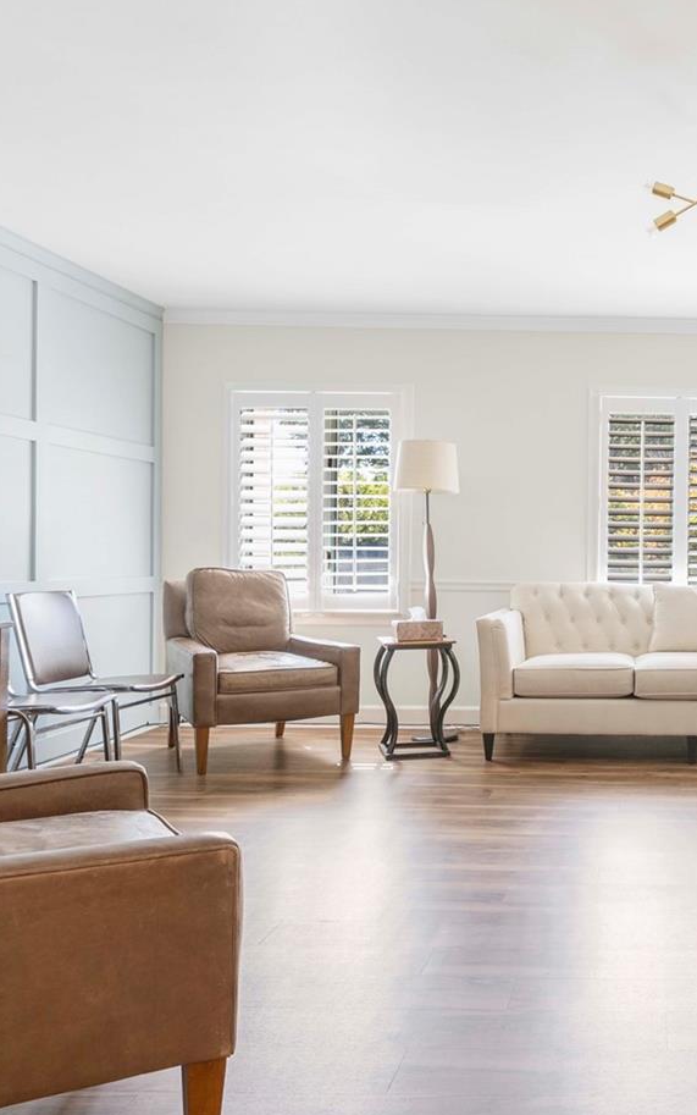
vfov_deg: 59.6
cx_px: 657
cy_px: 567
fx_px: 972
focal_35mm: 32
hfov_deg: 36.4
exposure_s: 1/1.25
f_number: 6.3
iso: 200
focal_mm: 14
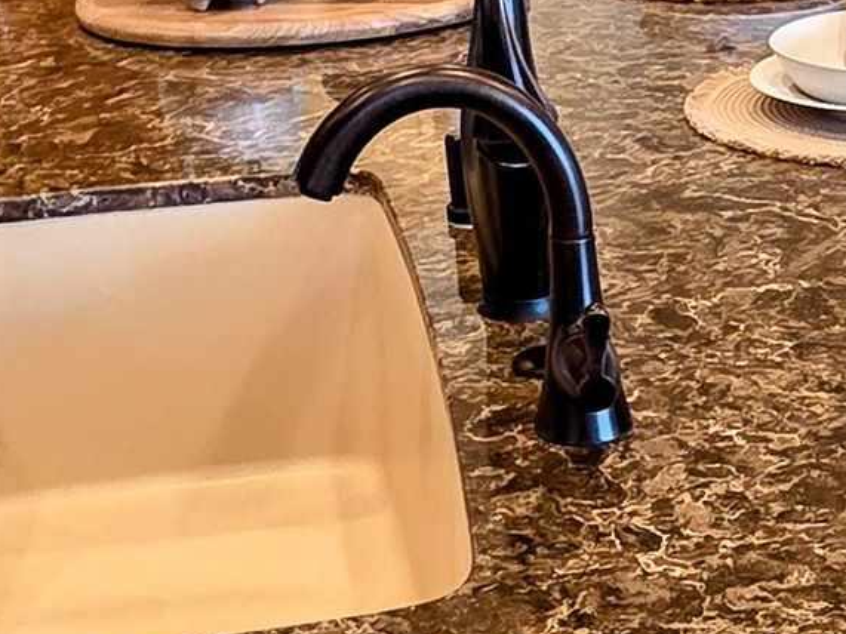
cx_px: 680
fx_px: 1710
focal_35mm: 70
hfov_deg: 27.2
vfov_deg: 20.5
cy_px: 584
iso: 160
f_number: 2.2
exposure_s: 1/60
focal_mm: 2.2
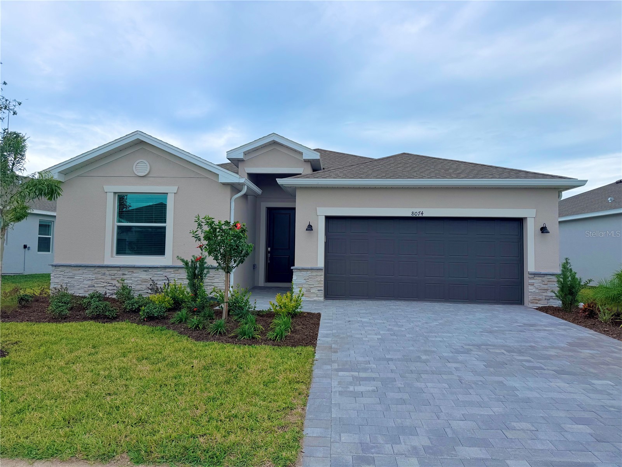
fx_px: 431
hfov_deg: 71.6
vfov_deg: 56.8
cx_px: 311
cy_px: 234
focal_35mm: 24
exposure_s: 1/1812
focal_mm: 6.76
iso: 80
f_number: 1.78
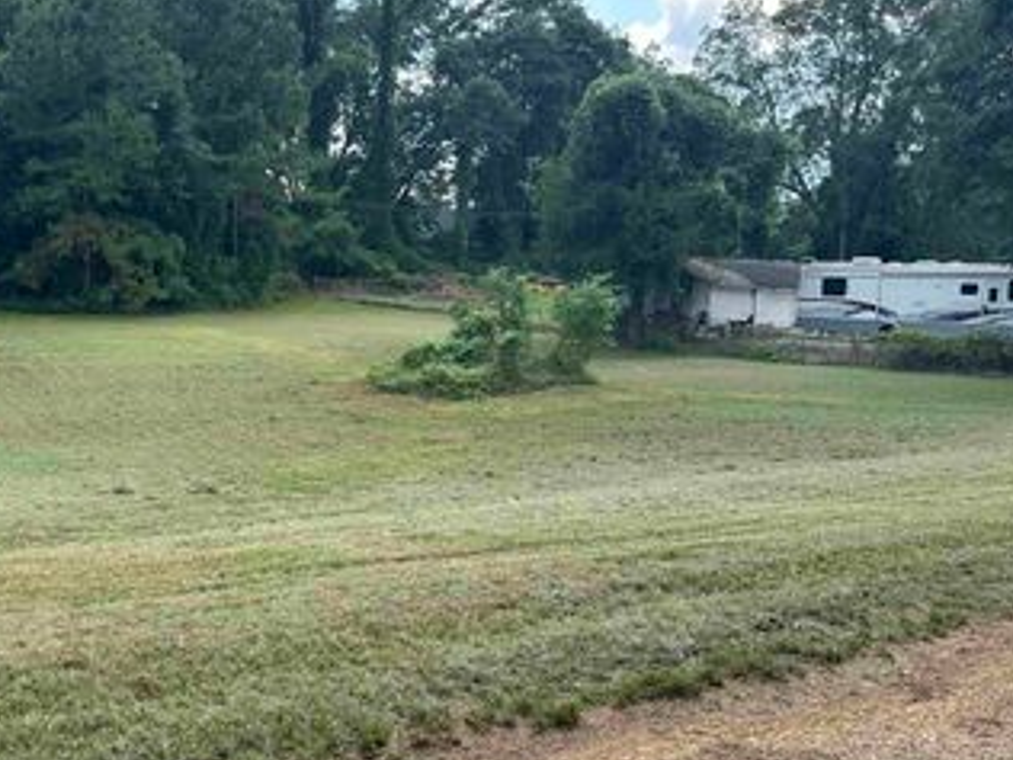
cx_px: 346
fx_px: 1112
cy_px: 428
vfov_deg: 37.7
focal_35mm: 38
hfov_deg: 48.2
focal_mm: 6.86
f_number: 1.78
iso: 80
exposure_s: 1/1072
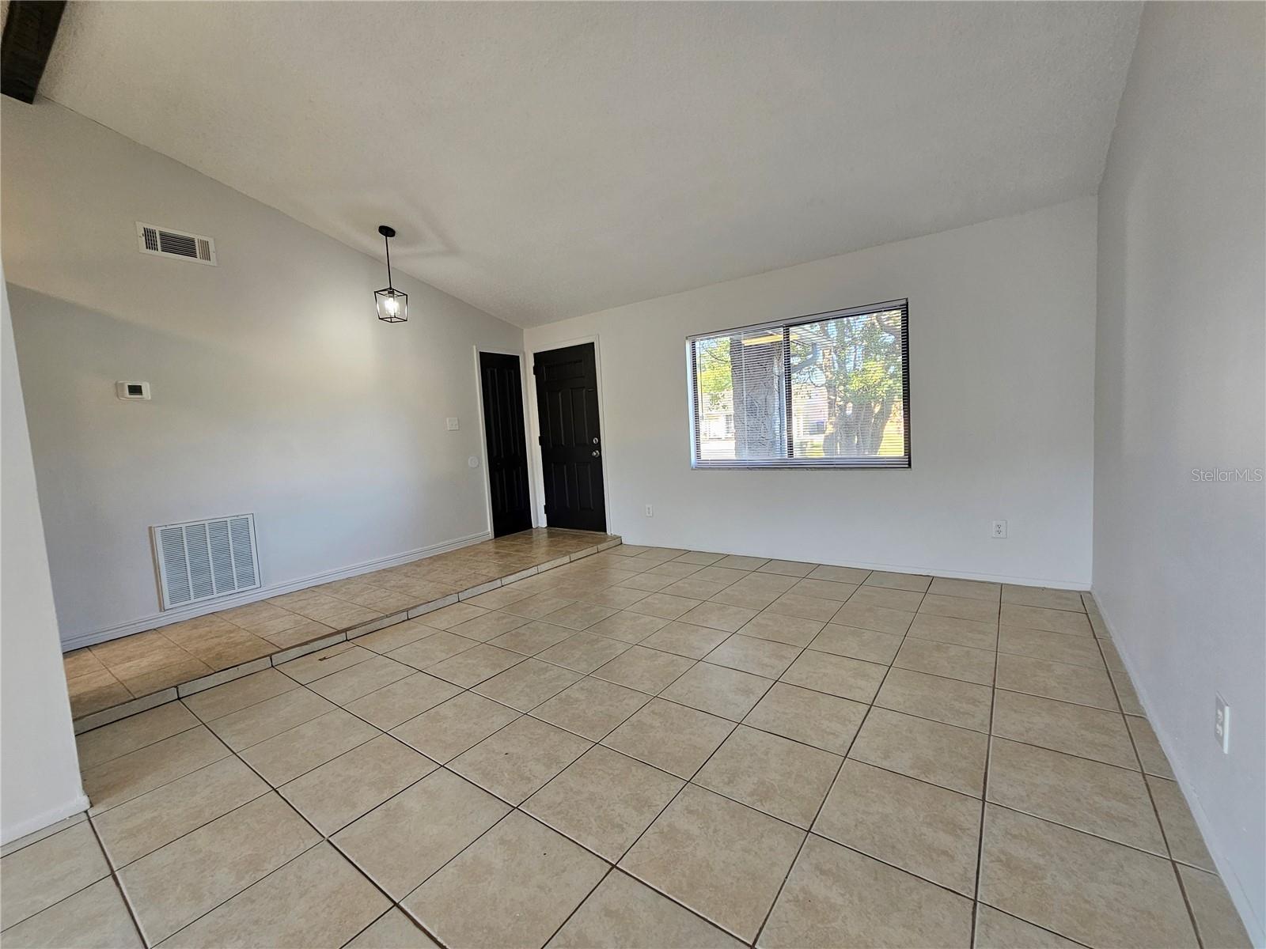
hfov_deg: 106.2
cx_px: 633
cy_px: 474
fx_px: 475
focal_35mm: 13
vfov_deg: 89.9
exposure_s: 1/60
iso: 125
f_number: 2.2
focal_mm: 2.2
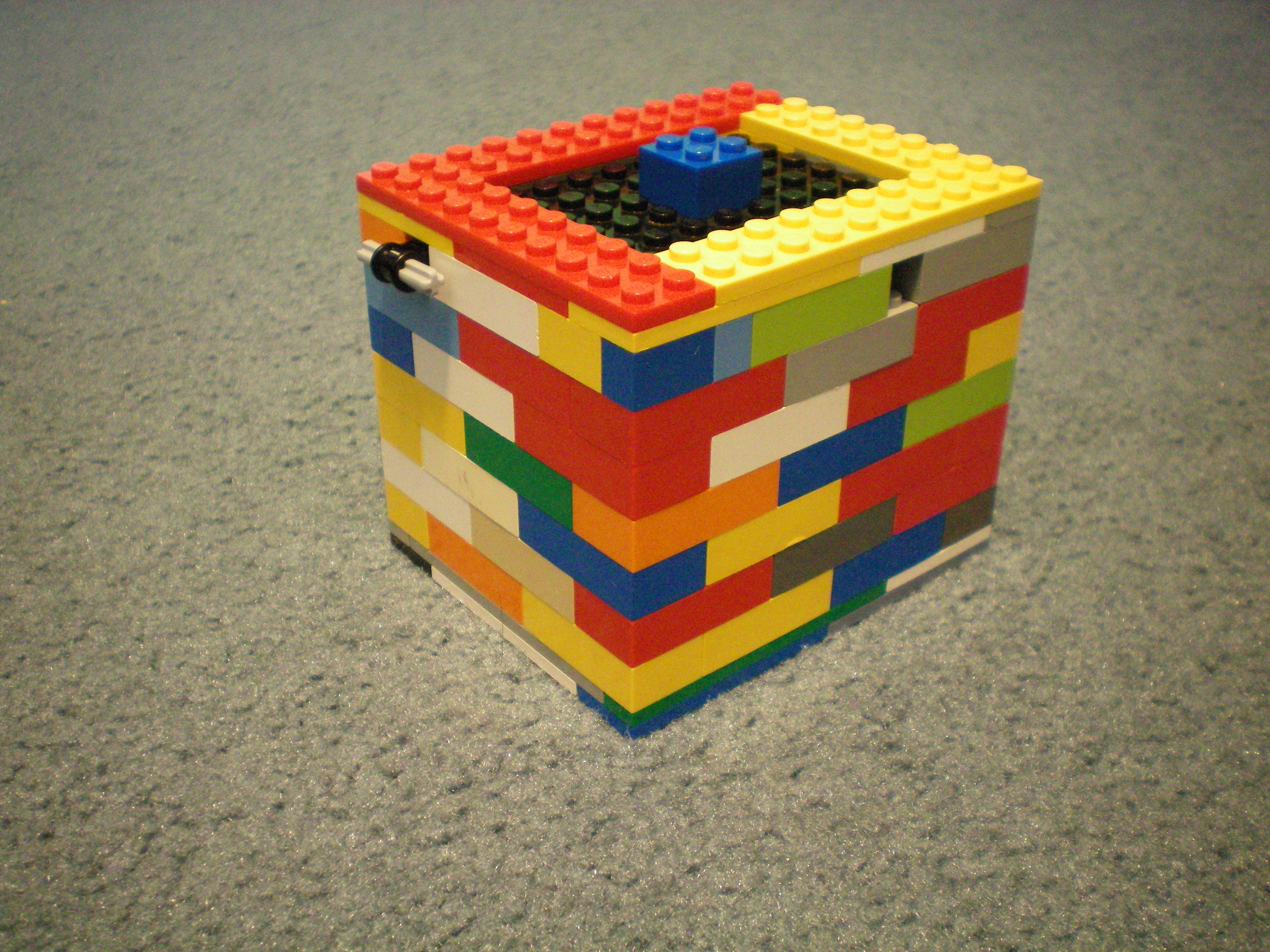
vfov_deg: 37.7
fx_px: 1394
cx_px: 635
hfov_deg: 49.0
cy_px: 476
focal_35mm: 38
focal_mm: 6.3
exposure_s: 1/5
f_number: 3.1
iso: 400
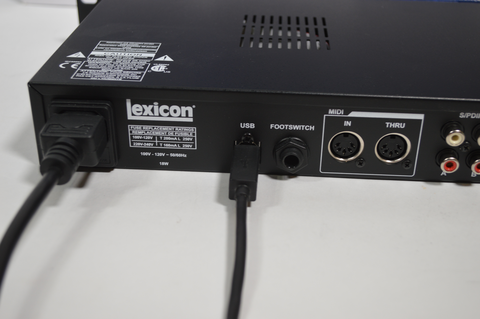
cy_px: 160
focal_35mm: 48
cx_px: 240
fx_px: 639
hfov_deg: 41.1
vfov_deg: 28.0
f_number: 4.8
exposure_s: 1/80
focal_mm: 32
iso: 400
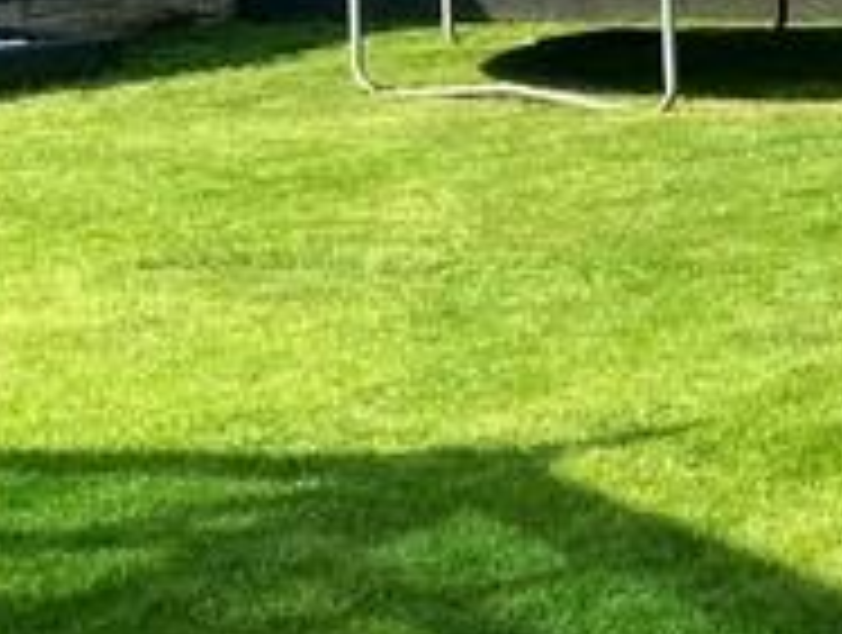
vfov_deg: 10.4
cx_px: 1306
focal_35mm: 142
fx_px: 3461
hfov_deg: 13.0
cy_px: 13
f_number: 1.8
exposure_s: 1/1362
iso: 32
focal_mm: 4.25
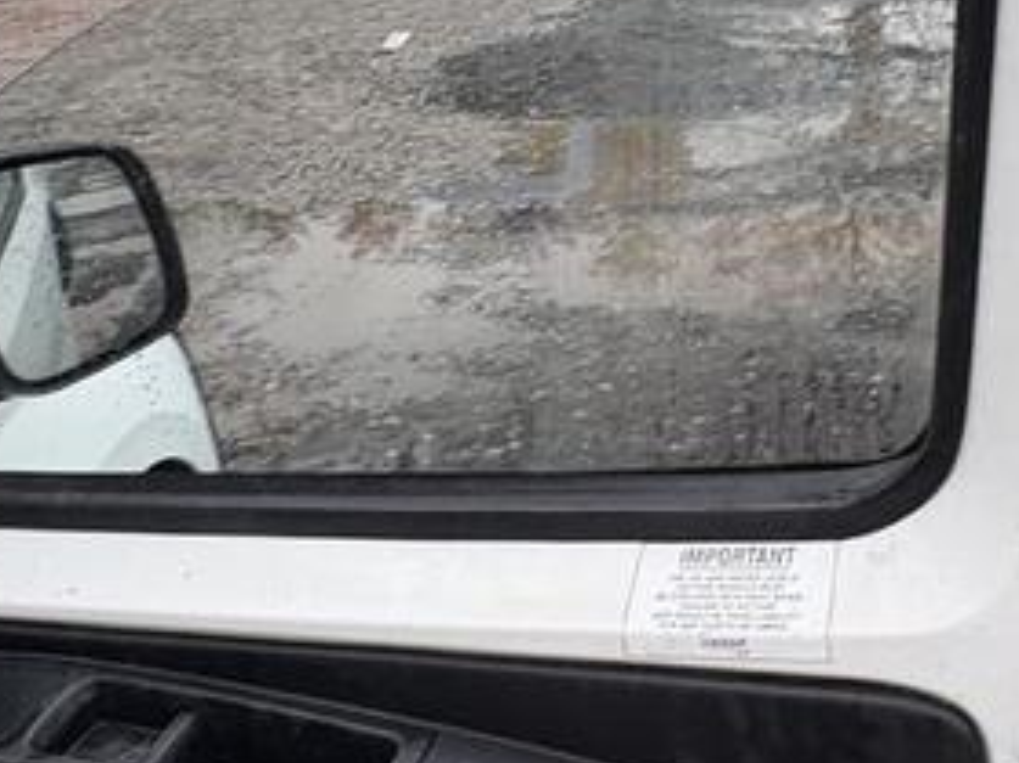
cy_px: 259
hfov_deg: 41.4
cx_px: 705
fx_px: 1324
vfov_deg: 31.9
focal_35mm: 45
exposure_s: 1/99
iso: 80
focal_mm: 2.22
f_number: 2.2
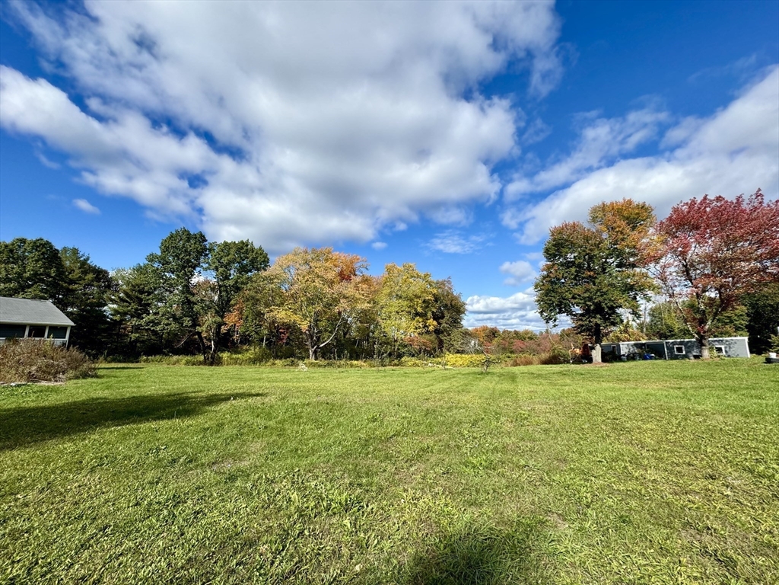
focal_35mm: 14
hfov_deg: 102.1
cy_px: 292
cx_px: 390
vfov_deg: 85.7
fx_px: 315
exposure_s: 1/2494
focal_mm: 2.22
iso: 50
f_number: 2.2
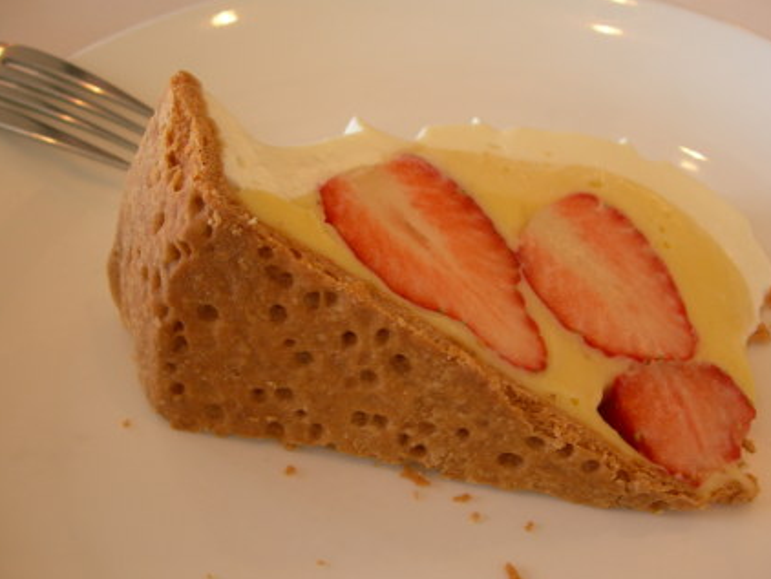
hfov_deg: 42.0
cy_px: 299
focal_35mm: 45
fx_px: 1003
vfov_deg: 32.2
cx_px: 422
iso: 50
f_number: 2.8
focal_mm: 7.8
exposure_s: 1/12.4
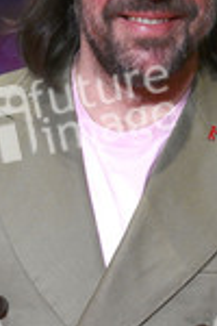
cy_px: 226
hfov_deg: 3.8
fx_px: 3246
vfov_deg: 5.7
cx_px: 128
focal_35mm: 359
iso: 5000
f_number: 5.6
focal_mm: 135
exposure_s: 1/250
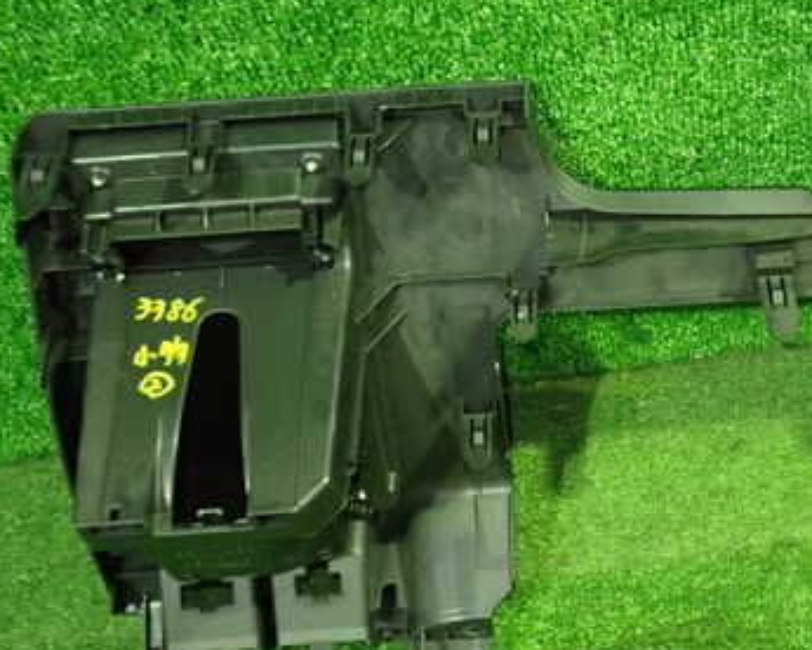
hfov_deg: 35.9
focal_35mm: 51
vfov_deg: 29.7
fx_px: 1226
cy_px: 327
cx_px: 605
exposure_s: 1/25
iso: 800
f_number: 2.3
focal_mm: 5.4
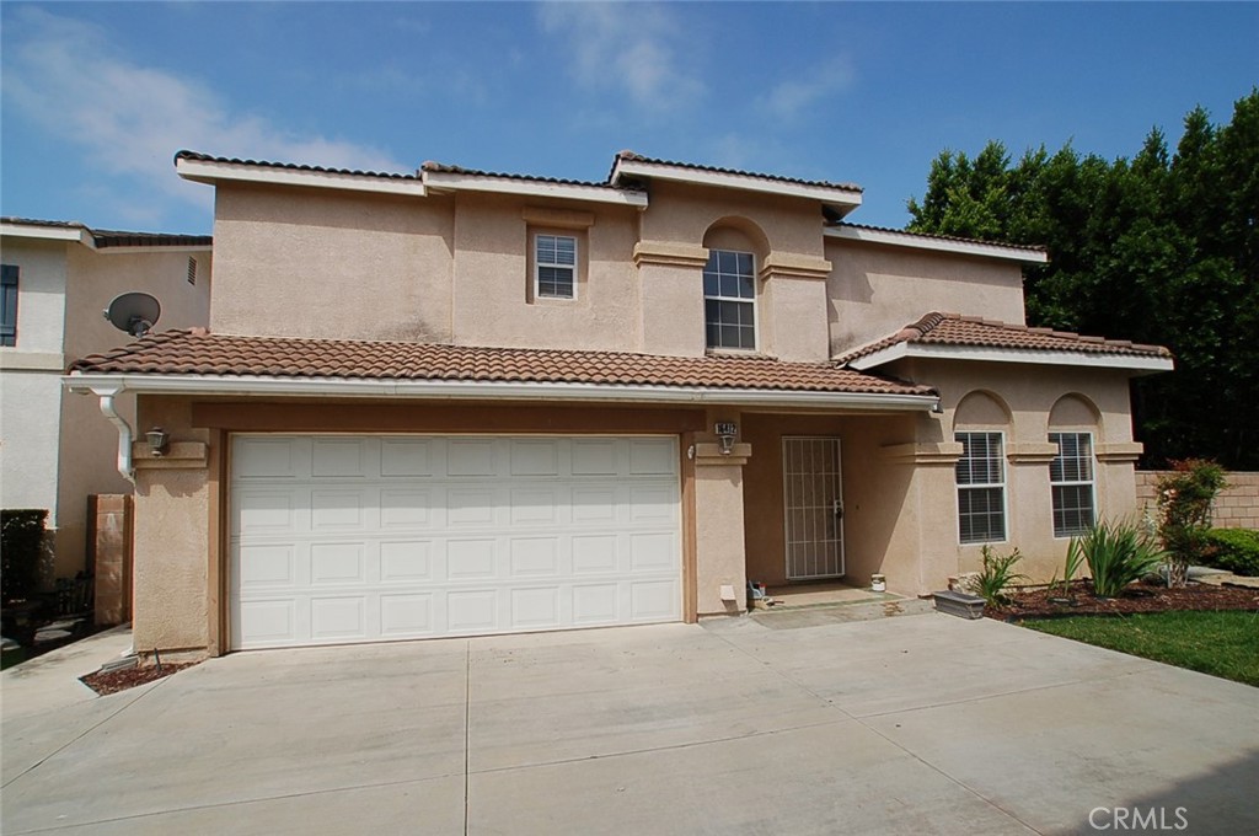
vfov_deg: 71.9
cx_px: 630
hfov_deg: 95.1
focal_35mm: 16
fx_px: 576
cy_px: 418
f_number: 10
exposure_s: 1/400
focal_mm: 11
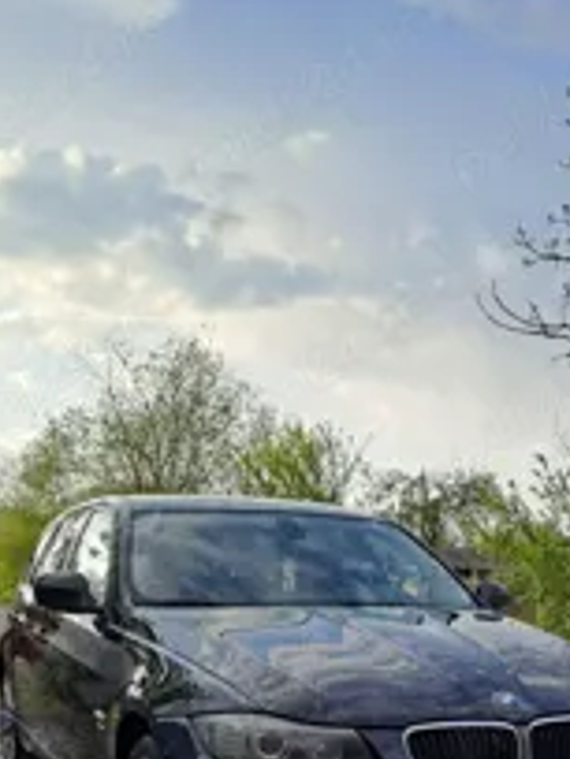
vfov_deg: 35.8
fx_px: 1076
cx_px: 440
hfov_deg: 29.1
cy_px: 726
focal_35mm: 49
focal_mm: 4.65
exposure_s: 1/714
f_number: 1.8
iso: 32
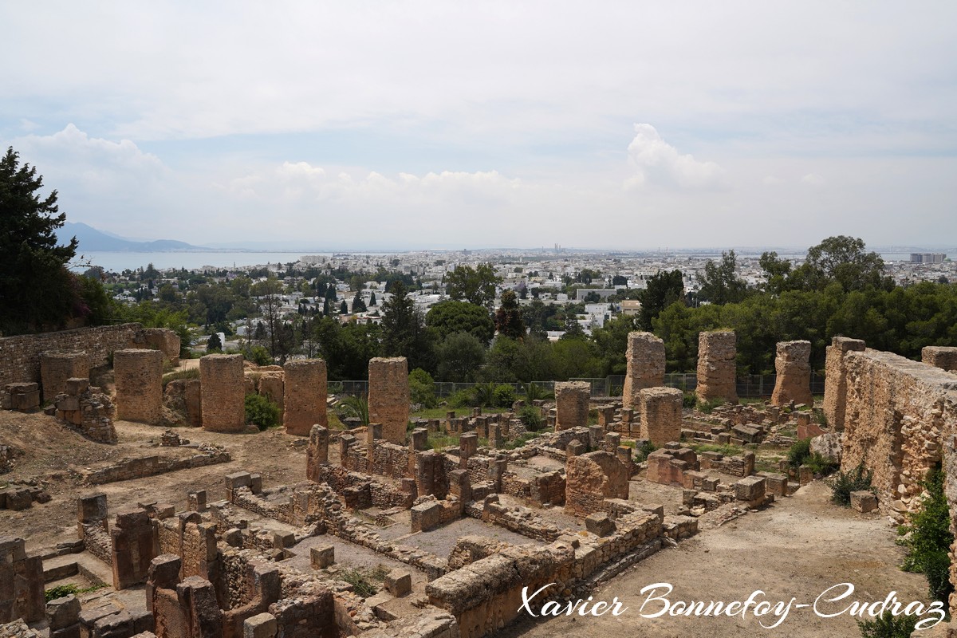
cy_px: 319
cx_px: 478
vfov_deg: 46.4
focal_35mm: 28
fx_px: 744
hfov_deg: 65.5
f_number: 8
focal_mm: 28
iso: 100
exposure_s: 1/500
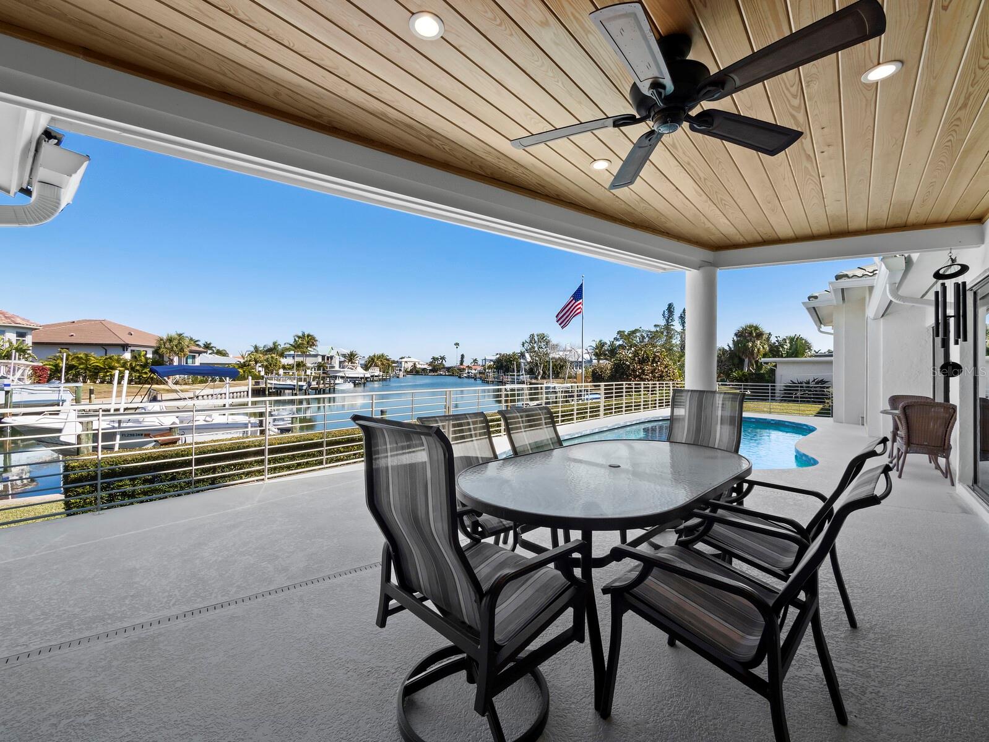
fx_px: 400
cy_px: 371
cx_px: 494
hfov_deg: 102.0
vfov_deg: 85.7
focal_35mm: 14
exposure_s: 1/40
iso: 320
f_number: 13
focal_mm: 7
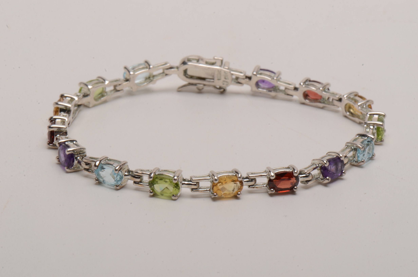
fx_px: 1477
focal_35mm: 128
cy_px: 138
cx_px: 209
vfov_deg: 10.7
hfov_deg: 16.1
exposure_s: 1/160
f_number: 29
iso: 100
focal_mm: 85
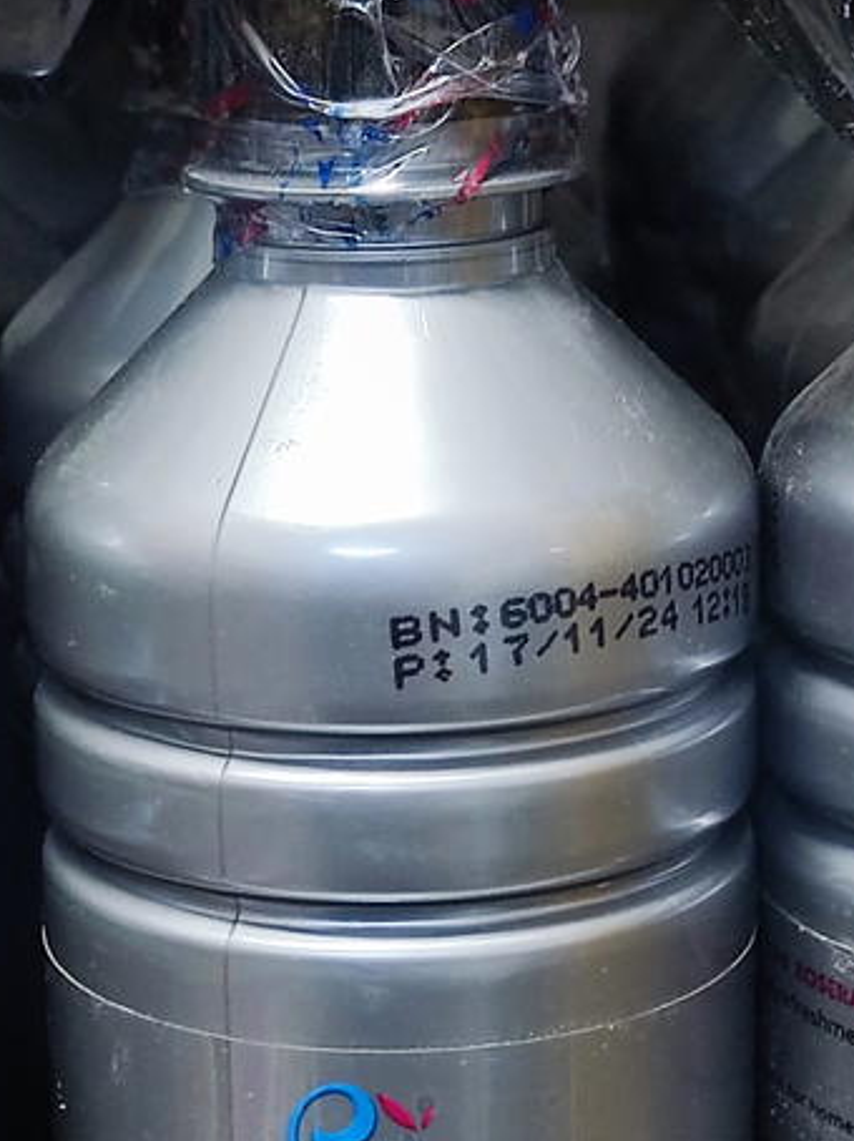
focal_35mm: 94
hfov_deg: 15.7
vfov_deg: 20.8
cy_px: 750
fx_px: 3095
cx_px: 339
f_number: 1.79
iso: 311
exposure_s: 1/33
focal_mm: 4.71
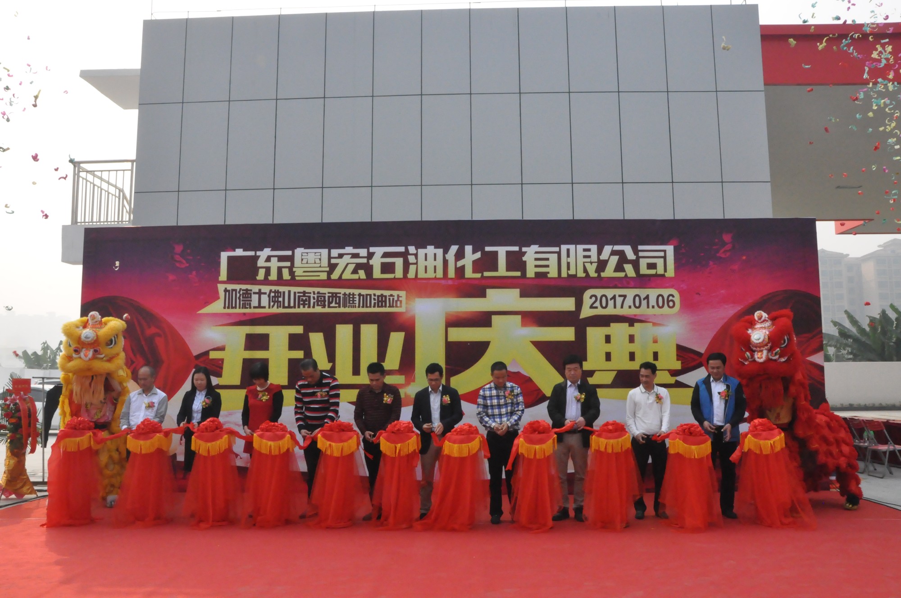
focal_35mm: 27
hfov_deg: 67.4
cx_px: 450
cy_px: 299
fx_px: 675
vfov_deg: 47.8
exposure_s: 1/640
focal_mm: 18
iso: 3200
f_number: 22
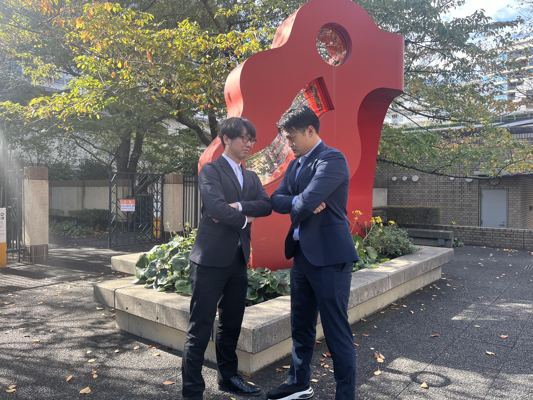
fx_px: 400
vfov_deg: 53.1
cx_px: 266
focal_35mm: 26
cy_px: 200
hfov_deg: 67.3
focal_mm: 5.1
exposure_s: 1/336
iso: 50
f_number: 1.6
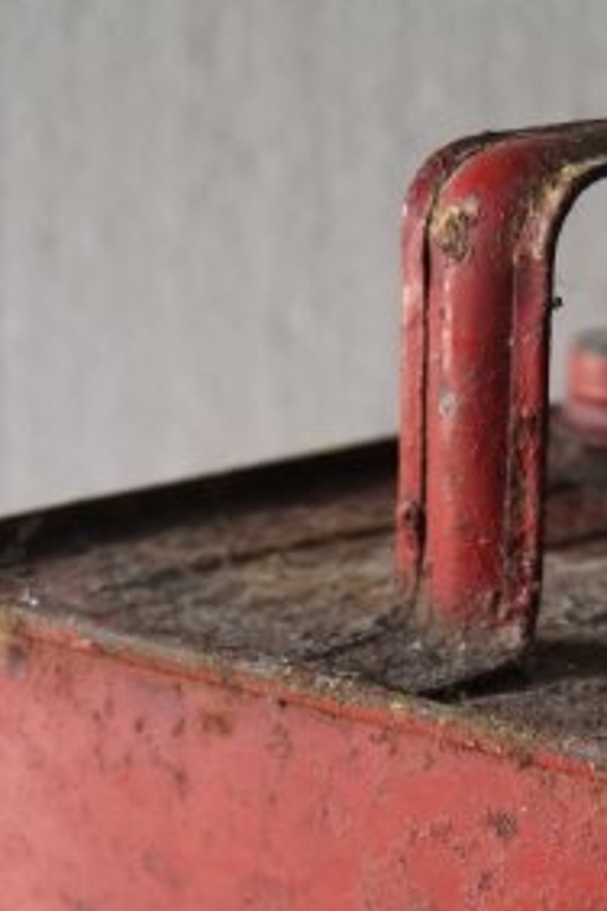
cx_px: 749
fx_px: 3616
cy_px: 1355
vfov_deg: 13.5
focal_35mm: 143
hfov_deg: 9.5
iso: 1250
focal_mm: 28
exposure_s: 1/60
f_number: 4.5
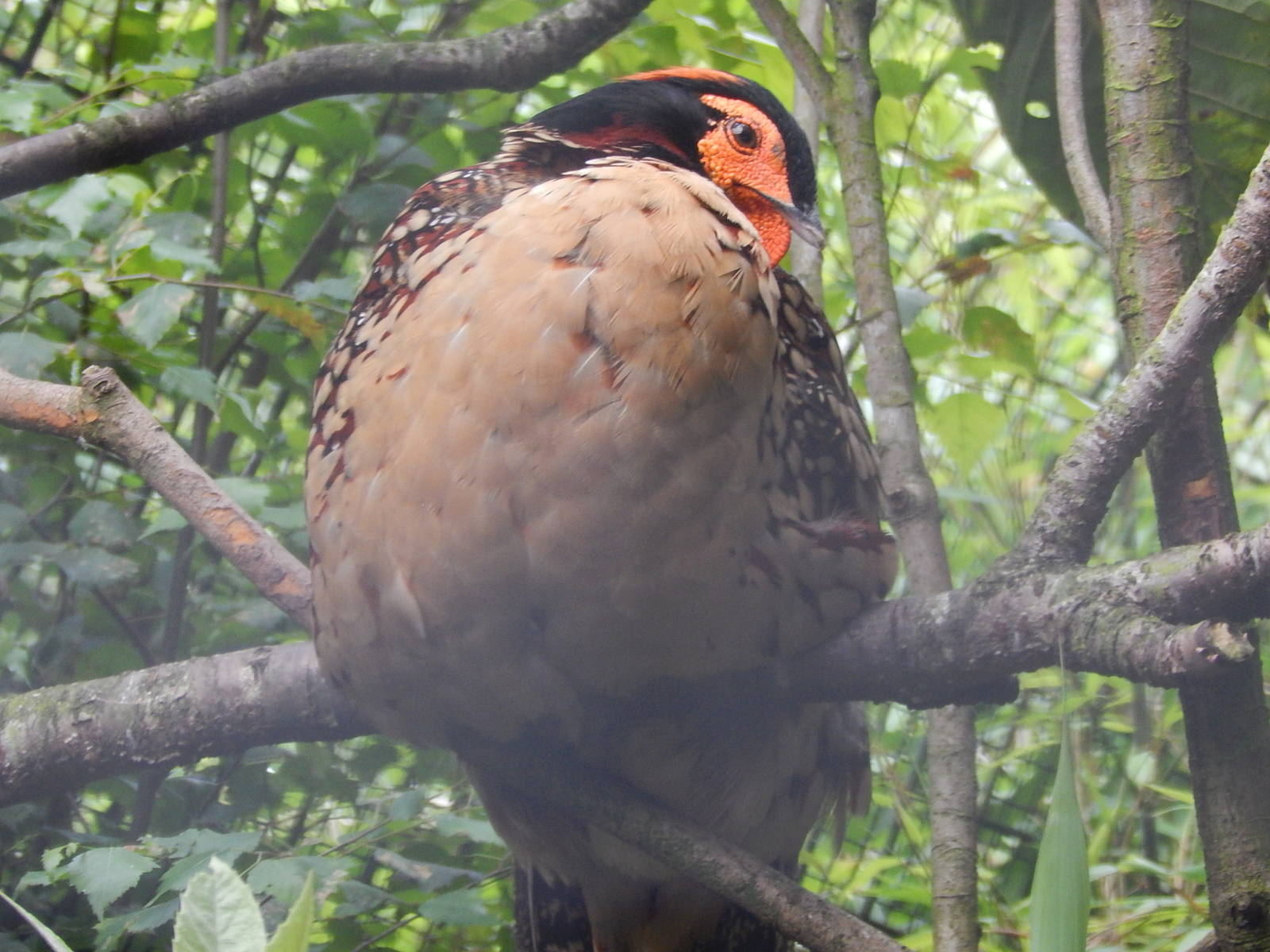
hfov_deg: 5.7
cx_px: 635
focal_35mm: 350
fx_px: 12841
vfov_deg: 4.2
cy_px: 476
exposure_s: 1/100
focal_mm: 62.2
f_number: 5.7
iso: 400
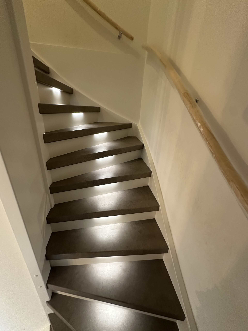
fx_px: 134
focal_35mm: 14
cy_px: 166
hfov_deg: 85.7
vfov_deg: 102.1
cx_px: 124
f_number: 2.2
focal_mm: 2.22
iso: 640
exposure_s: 1/59
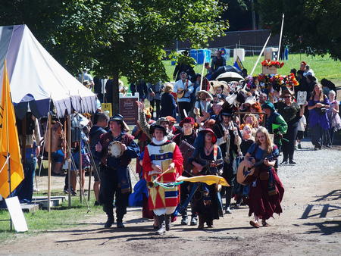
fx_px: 2168
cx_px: 170
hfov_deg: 9.0
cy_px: 128
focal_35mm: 220
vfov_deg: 6.8
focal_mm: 46.7
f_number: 3.5
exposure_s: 1/640
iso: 100
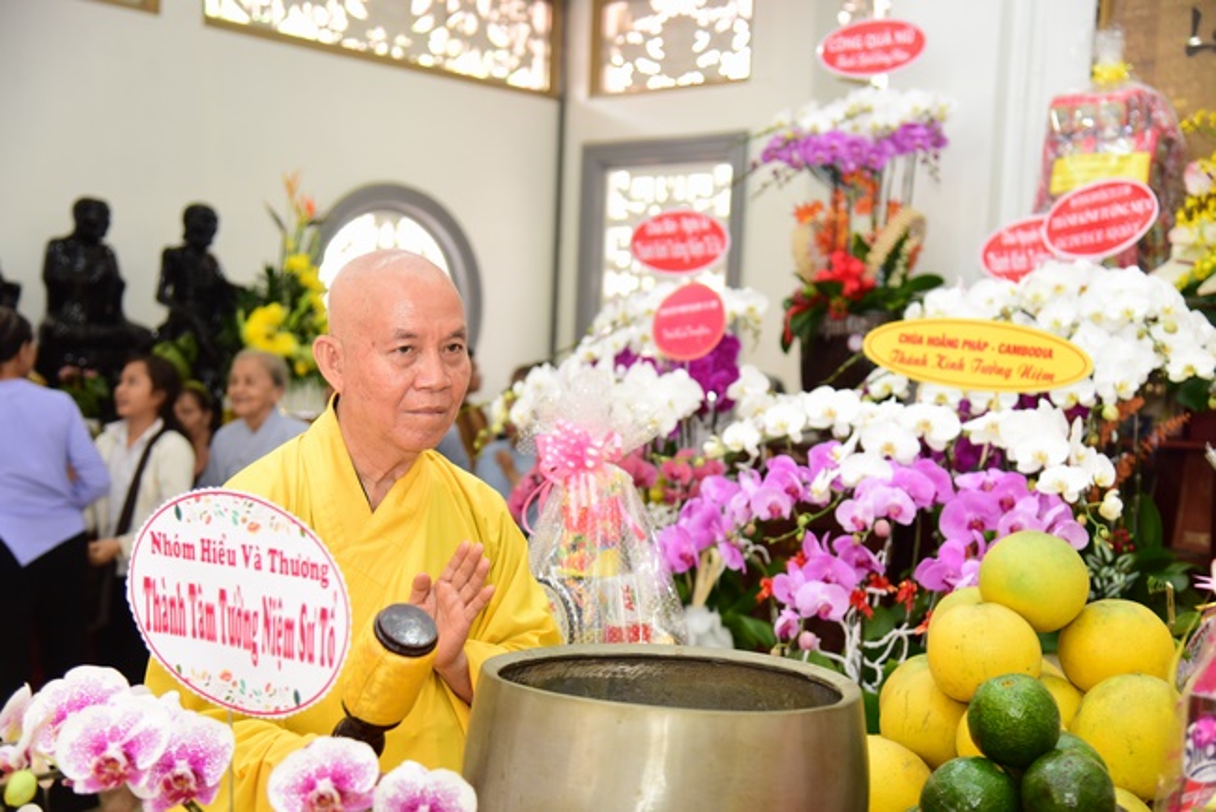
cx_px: 608
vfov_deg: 26.0
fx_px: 1757
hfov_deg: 38.2
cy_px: 406
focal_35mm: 52
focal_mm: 52
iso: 1000
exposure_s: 1/50
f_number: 4
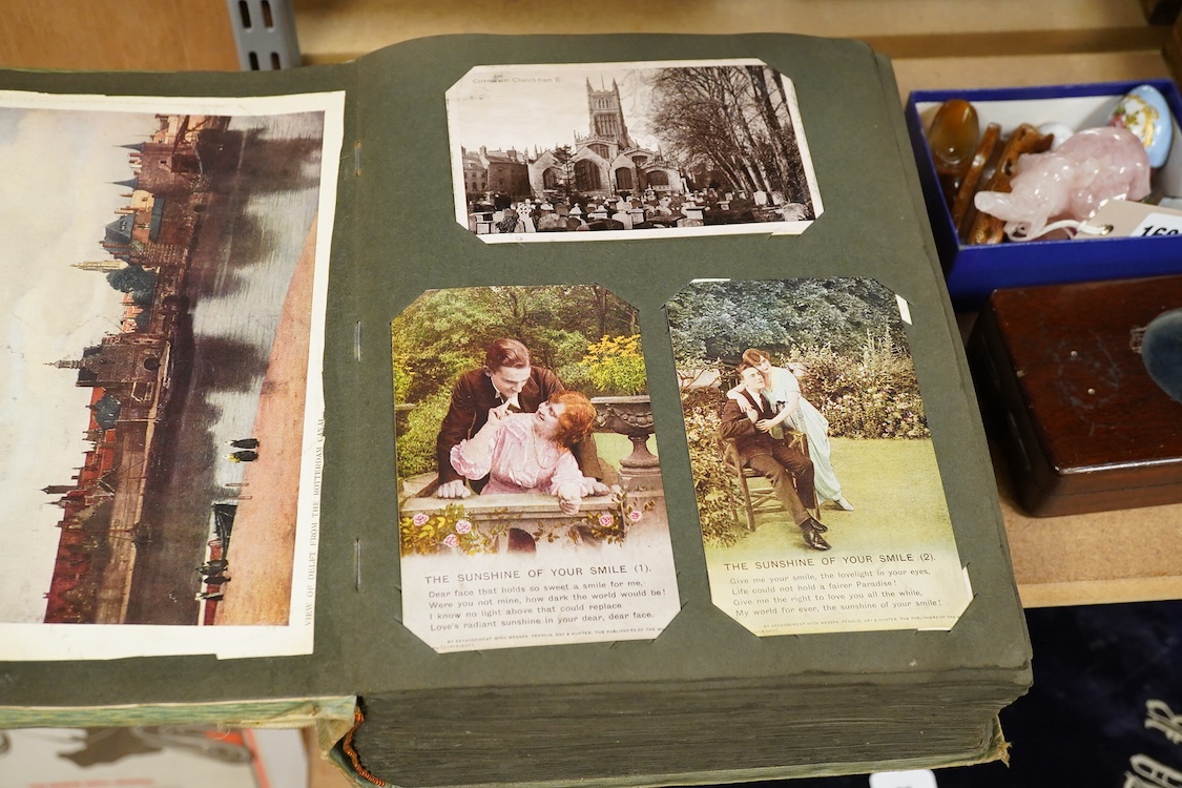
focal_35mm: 45
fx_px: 1477
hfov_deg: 43.6
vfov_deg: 29.9
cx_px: 591
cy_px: 394
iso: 2500
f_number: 9
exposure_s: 1/100
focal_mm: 30
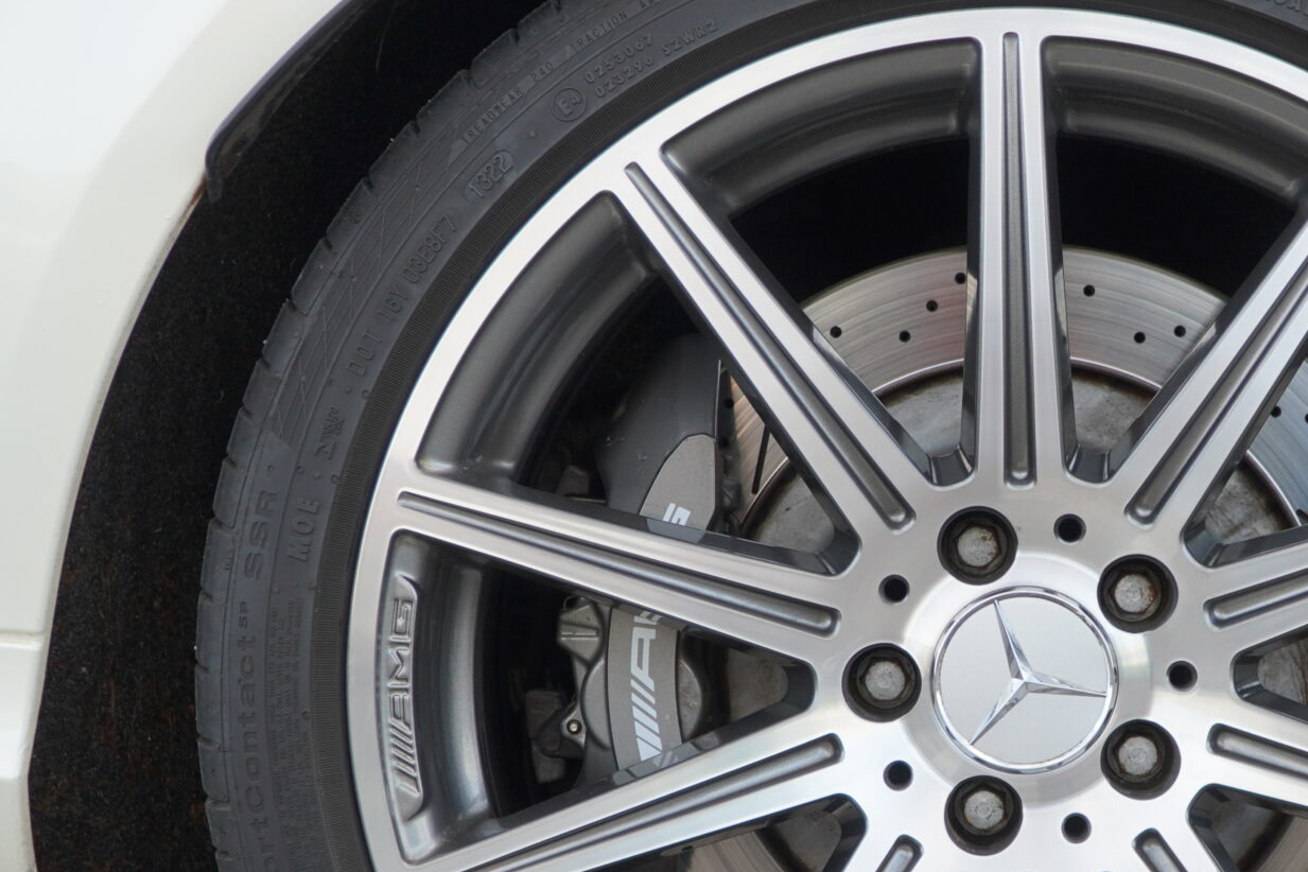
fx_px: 2943
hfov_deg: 24.6
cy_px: 637
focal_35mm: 81
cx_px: 1078
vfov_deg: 16.8
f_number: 4
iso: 160
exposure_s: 1/160
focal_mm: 26
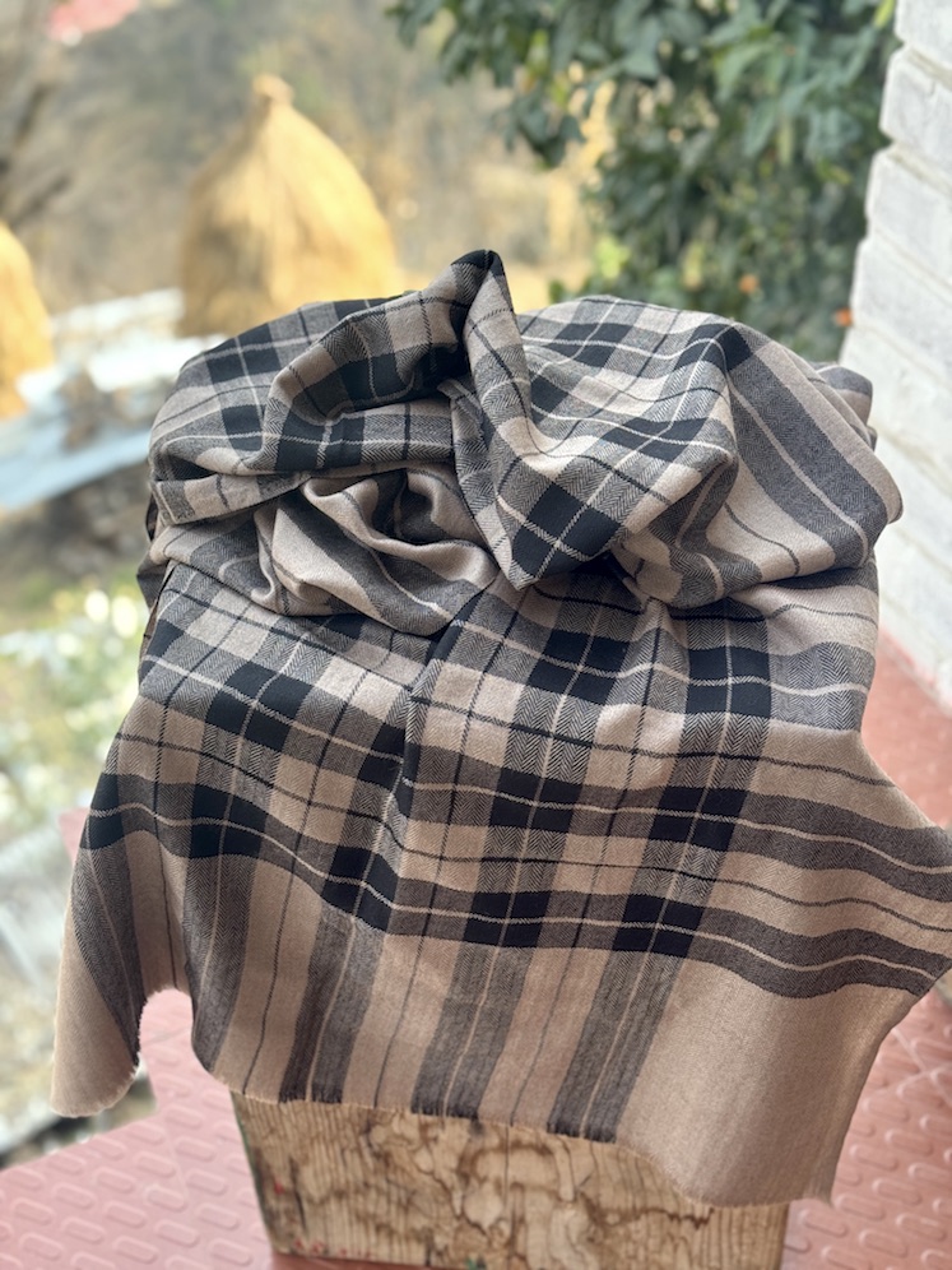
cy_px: 635
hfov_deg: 30.3
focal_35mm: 48
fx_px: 1760
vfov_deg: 39.7
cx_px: 476
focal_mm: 6.76
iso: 64
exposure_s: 1/448
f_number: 1.78
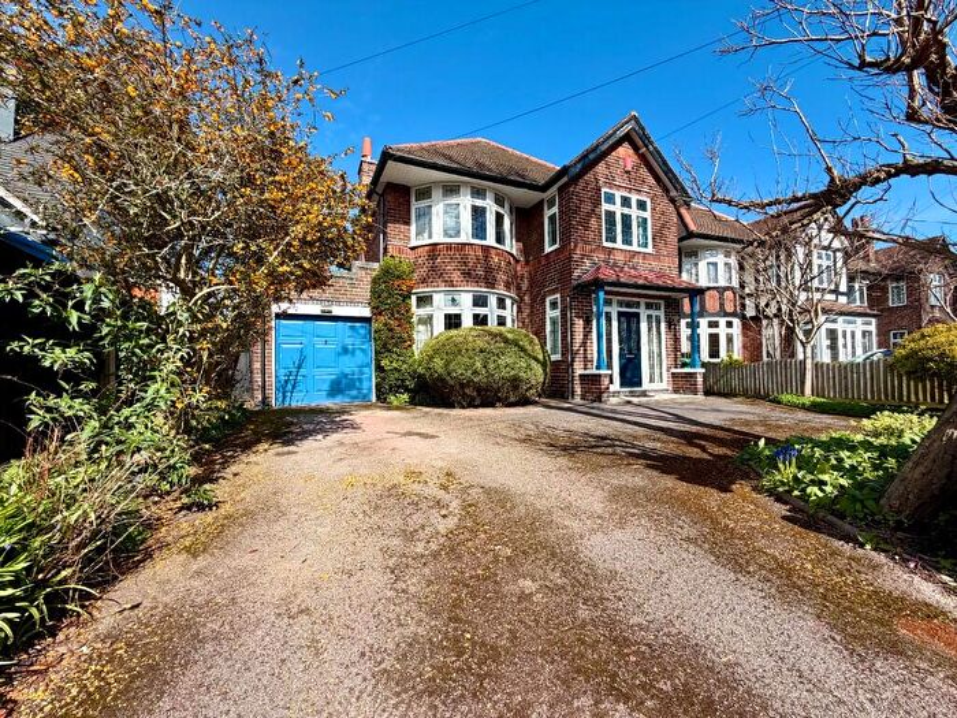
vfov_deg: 85.7
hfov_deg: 102.1
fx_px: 387
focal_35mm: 14
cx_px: 478
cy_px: 359
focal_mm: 2.22
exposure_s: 1/770
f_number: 2.2
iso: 32
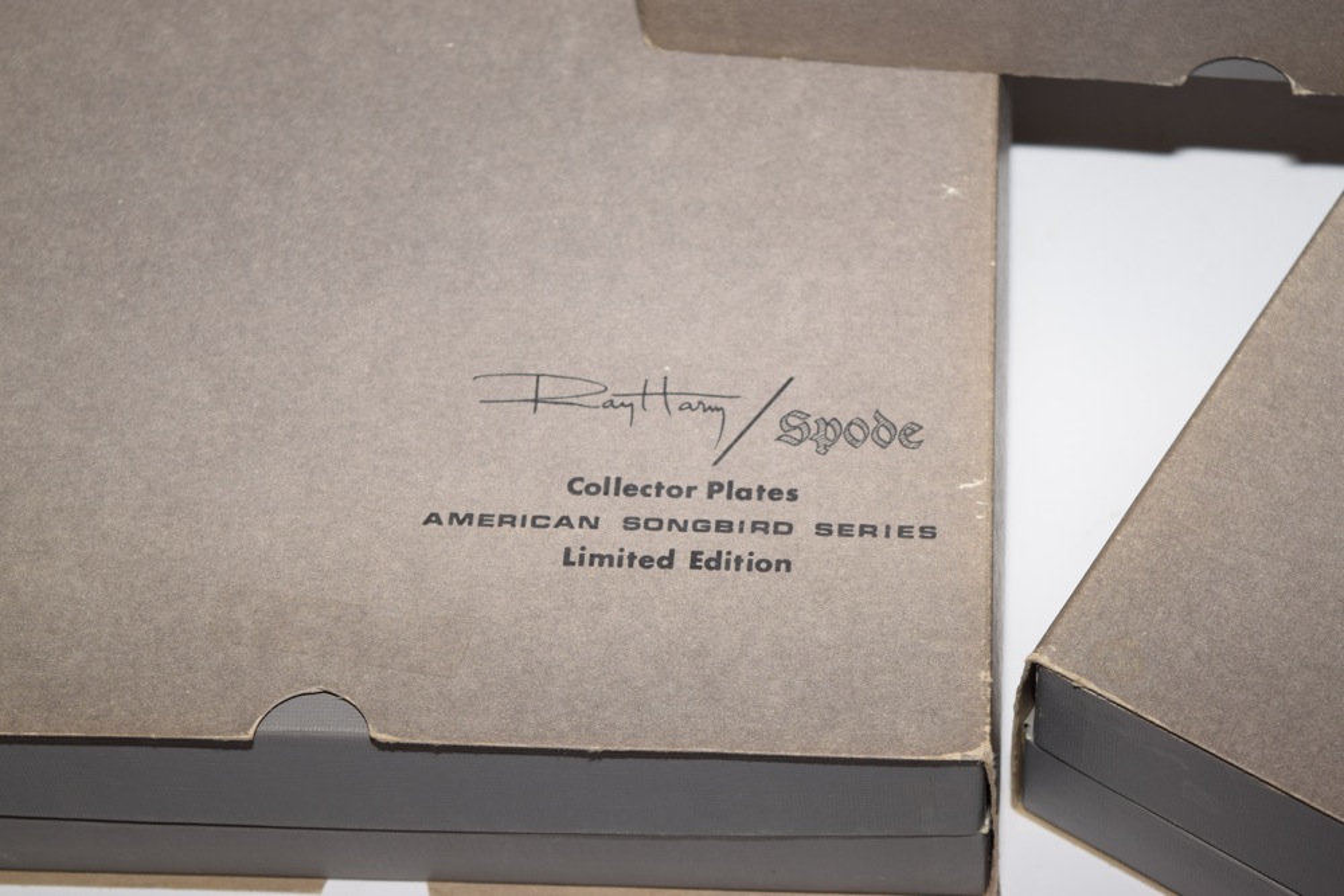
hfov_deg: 24.6
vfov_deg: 16.6
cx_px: 672
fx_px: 3080
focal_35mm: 82
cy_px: 448
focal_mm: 55
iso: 360
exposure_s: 1/60
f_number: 5.6
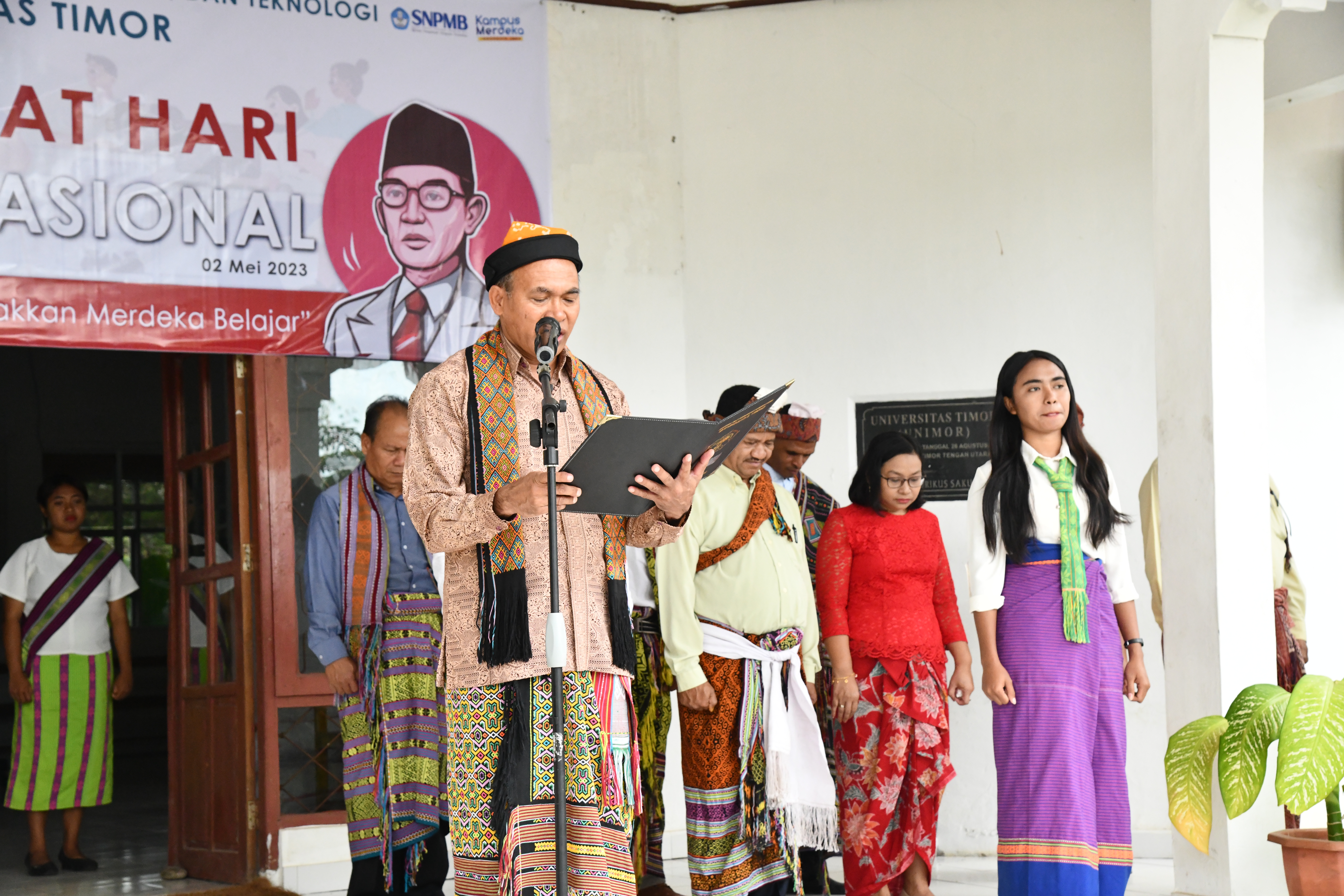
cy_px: 448
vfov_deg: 20.9
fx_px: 2426
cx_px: 672
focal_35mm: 65
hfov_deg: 31.0
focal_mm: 65
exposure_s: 1/320
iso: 4000
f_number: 9
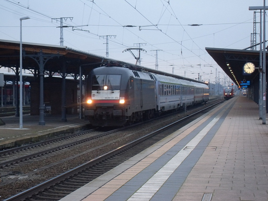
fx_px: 790
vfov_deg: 14.5
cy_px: 100
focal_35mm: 102
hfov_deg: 19.3
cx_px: 134
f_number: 5.2
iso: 200
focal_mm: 18.1
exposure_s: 1/20
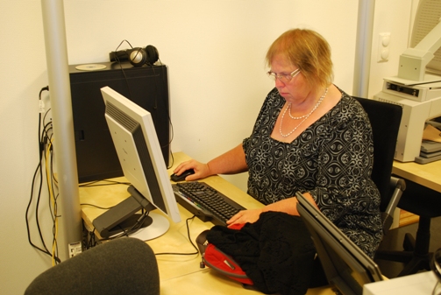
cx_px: 220
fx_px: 589
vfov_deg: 28.2
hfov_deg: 41.1
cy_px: 148
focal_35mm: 48
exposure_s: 1/10
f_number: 4.8
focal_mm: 32
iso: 400
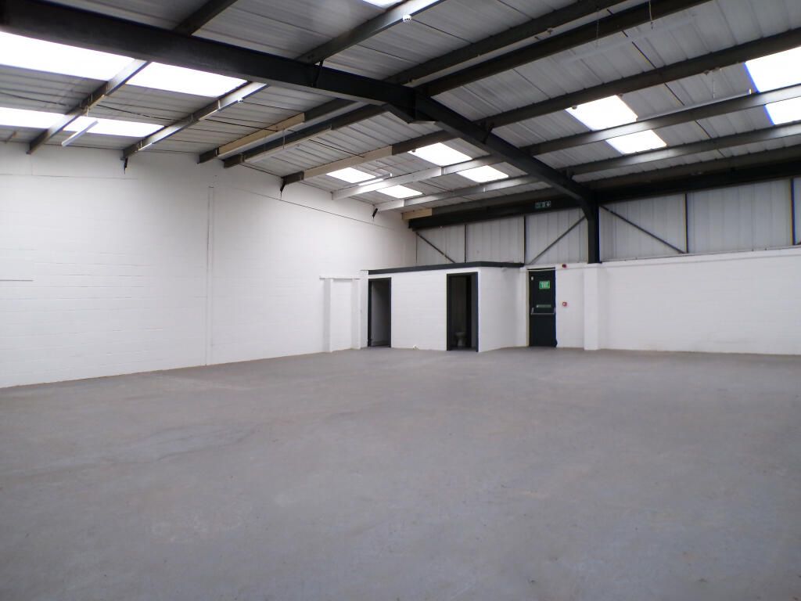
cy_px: 300
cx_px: 400
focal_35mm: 24
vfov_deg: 56.8
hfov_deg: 71.6
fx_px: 555
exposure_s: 1/45
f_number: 4.4
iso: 100
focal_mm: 4.3
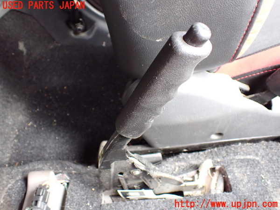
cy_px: 105
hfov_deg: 60.0
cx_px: 140
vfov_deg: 46.8
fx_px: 243
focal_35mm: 30
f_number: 2.3
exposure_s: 1/125
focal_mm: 5.4
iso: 640
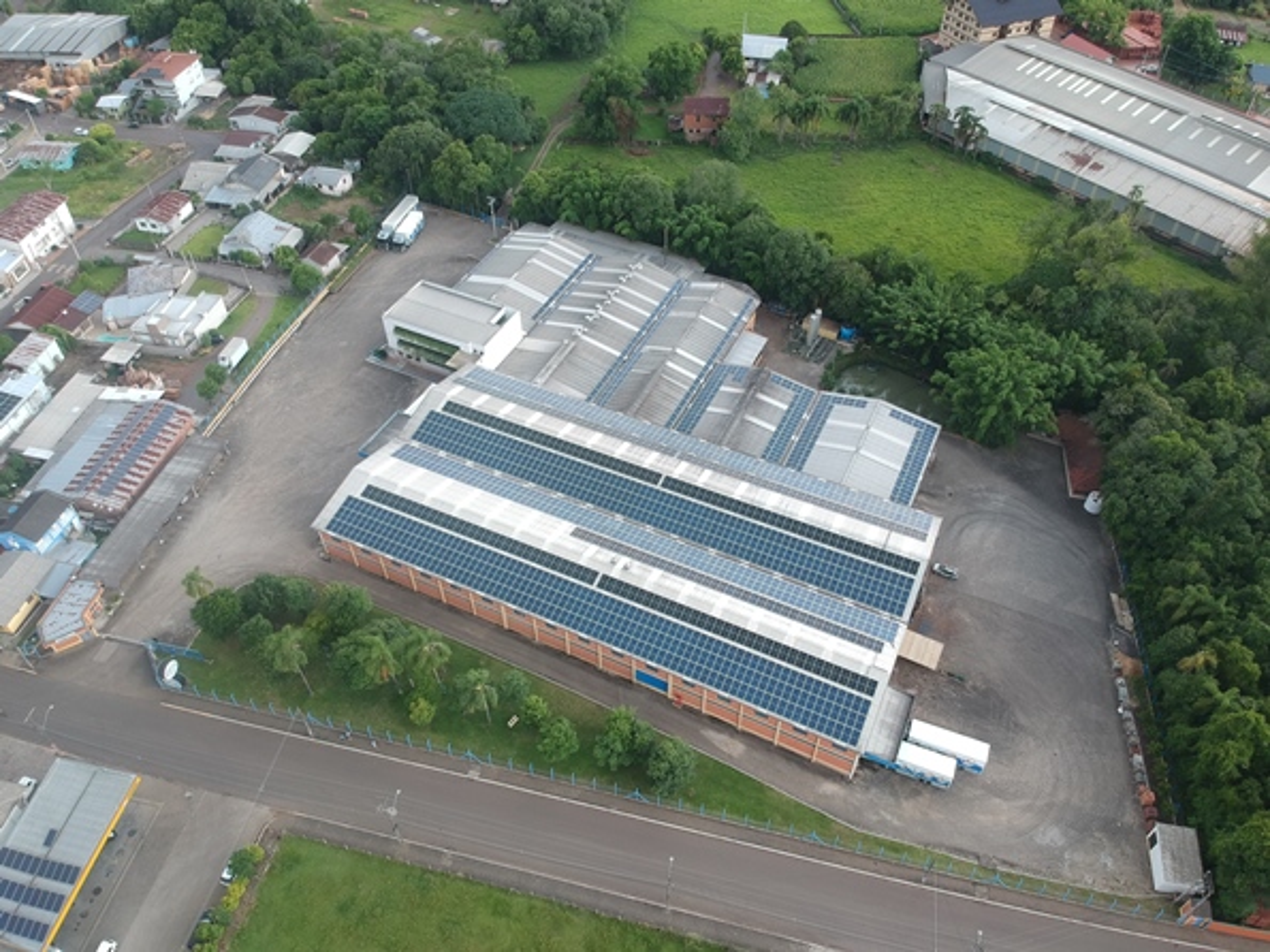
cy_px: 476
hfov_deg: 69.4
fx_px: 917
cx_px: 635
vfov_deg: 54.9
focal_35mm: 25
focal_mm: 4.49
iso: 100
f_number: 2.6
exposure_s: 1/160
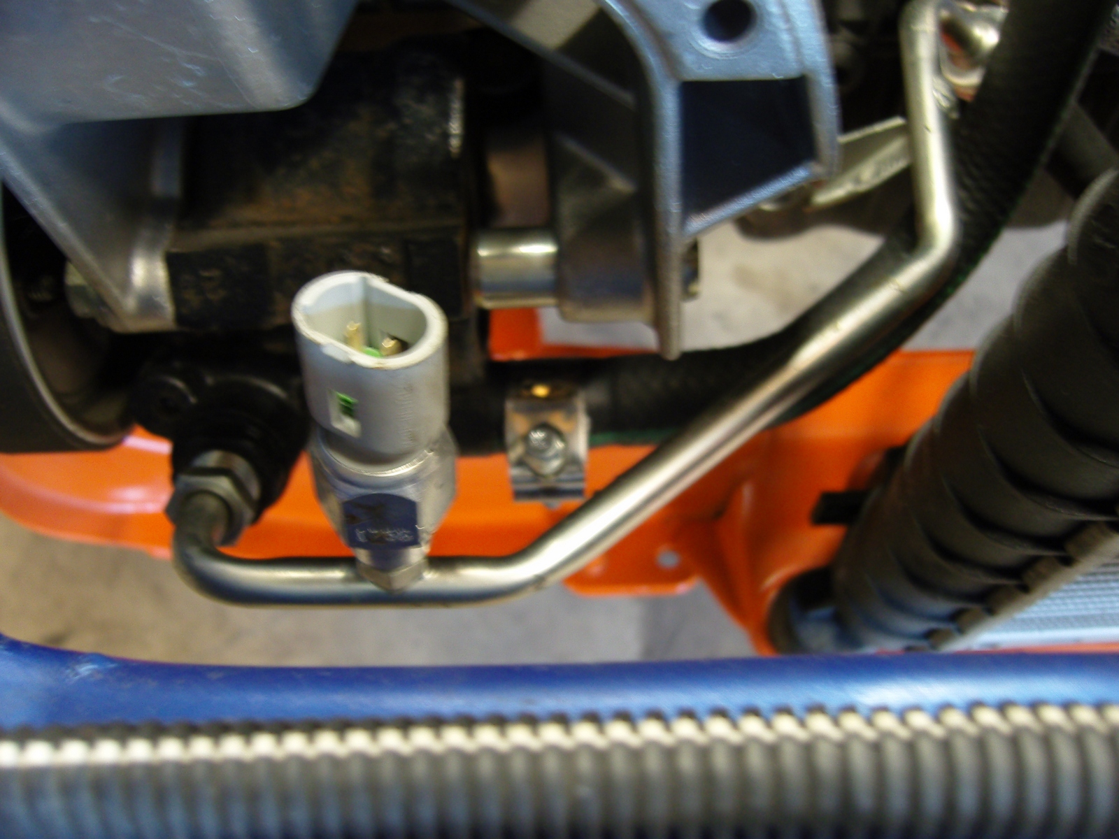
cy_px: 420
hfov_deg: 54.0
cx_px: 560
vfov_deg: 41.8
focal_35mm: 34
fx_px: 1099
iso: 200
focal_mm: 7.3
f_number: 2.8
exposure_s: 1/8
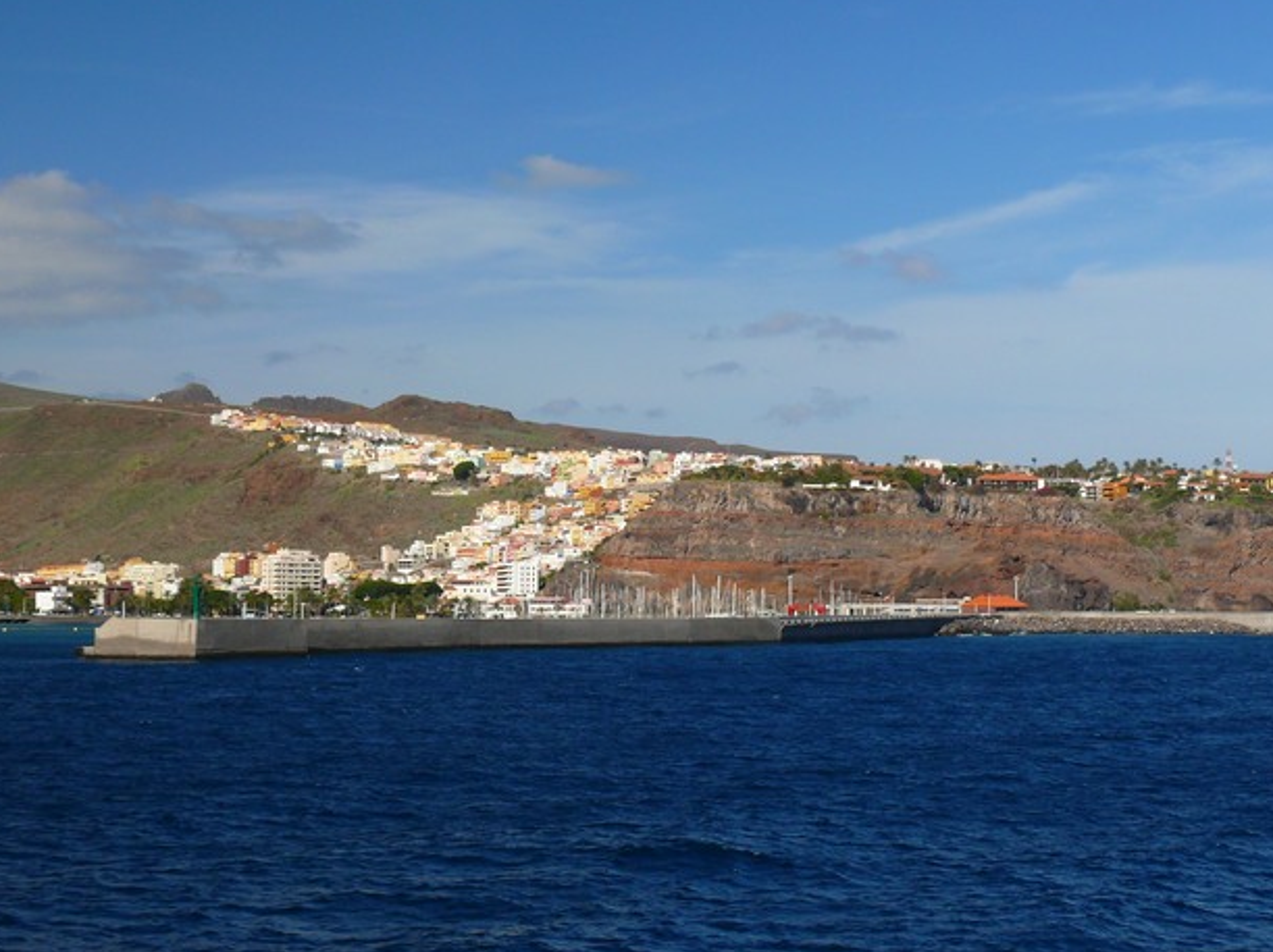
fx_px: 2388
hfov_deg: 29.8
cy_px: 422
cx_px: 699
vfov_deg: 22.5
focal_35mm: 65
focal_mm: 11.2
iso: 100
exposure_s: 1/250
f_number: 5.6
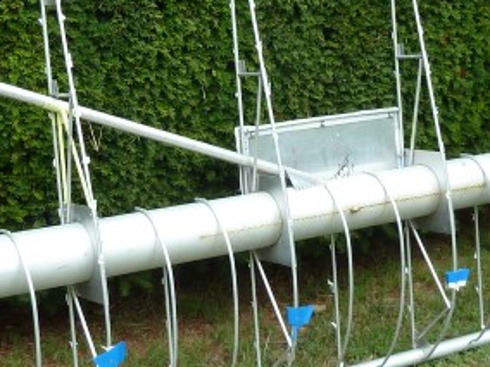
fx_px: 1274
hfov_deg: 21.8
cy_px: 146
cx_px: 207
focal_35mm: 90
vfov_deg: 16.4
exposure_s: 1/80
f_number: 3.3
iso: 80
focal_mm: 4.1
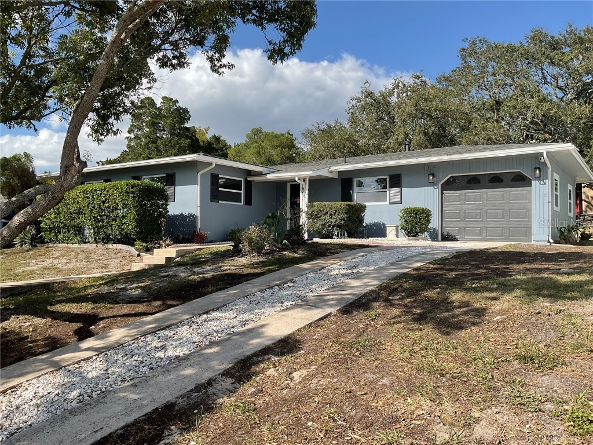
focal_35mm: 29
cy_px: 222
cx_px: 296
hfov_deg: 61.7
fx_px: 497
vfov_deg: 48.2
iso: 16
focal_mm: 3
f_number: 1.8
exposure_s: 1/1626
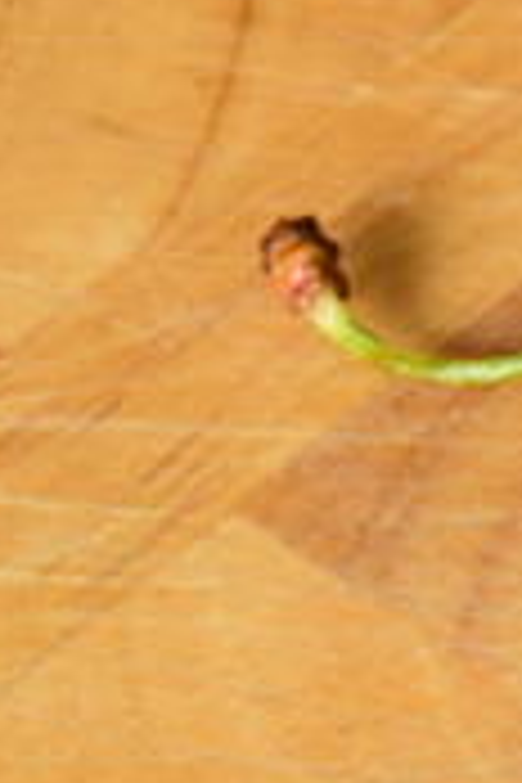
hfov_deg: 2.6
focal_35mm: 525
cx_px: 1935
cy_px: 801
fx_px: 11418
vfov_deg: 3.9
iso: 100
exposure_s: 2
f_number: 13
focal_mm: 70
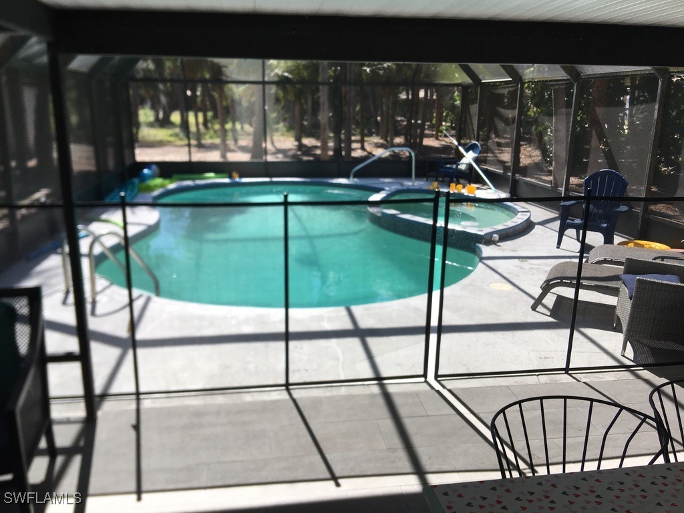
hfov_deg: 61.7
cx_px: 342
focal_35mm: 29
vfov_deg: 48.2
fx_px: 573
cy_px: 256
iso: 25
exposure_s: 1/447
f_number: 2.2
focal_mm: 4.15
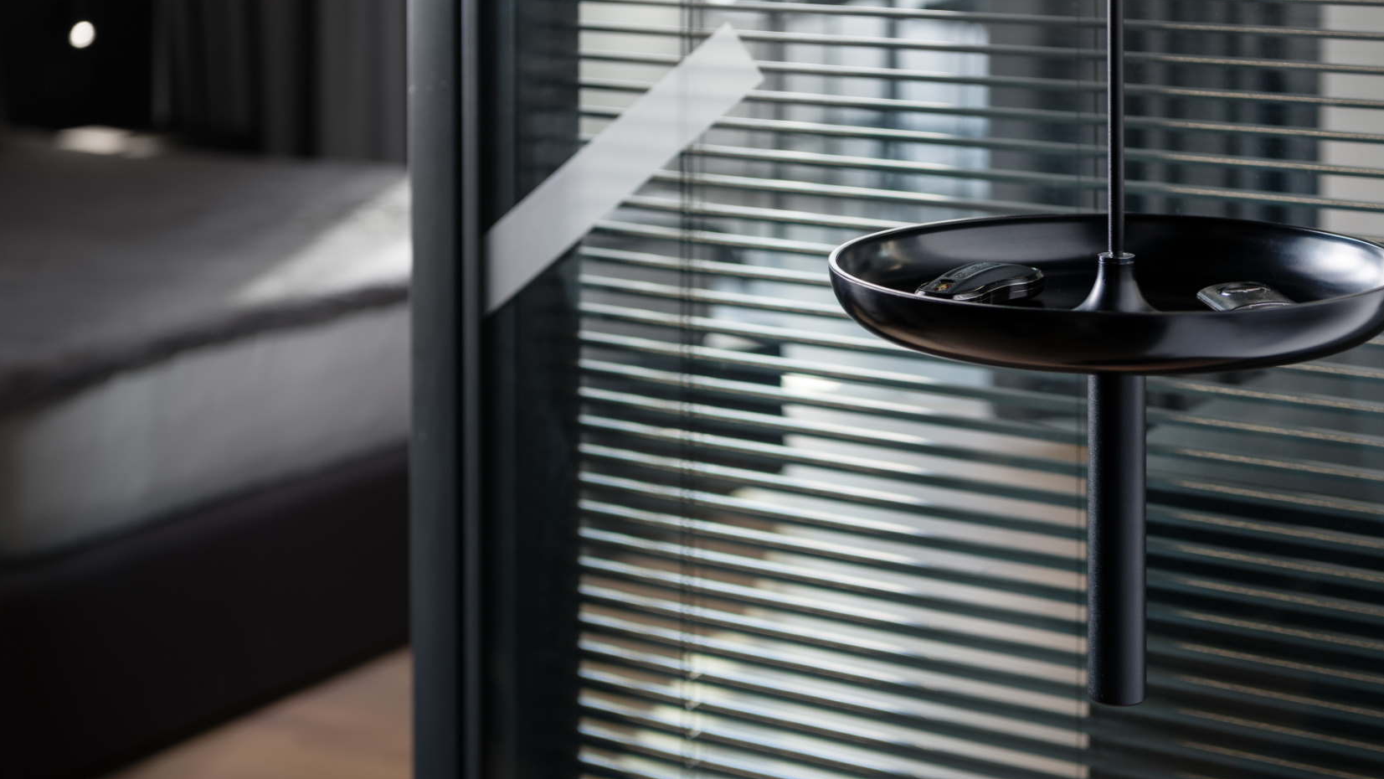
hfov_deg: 29.0
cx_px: 747
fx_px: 2679
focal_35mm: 73
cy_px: 333
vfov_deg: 16.5
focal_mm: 60
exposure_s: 1/25
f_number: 4
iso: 64
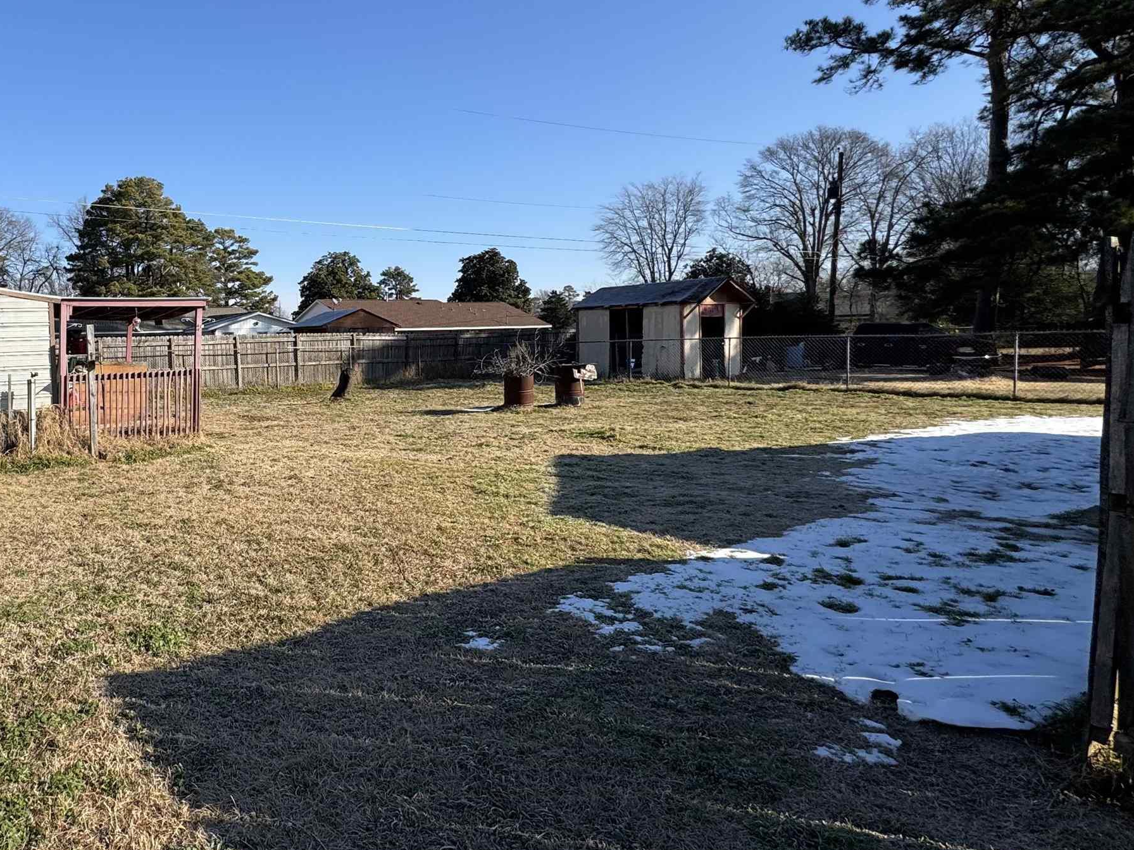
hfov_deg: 65.7
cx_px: 240
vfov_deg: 56.7
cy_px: 373
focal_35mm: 24
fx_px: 786
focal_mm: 2.22
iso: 50
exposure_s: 1/1789
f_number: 2.2
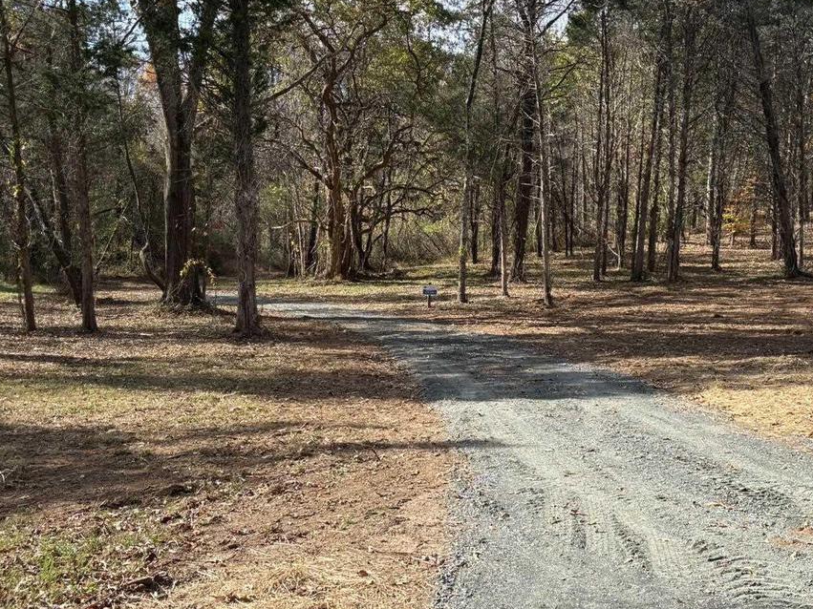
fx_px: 1033
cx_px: 459
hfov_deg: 42.9
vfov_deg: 32.8
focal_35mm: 44
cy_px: 339
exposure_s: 1/1420
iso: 50
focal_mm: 5.96
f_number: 1.6
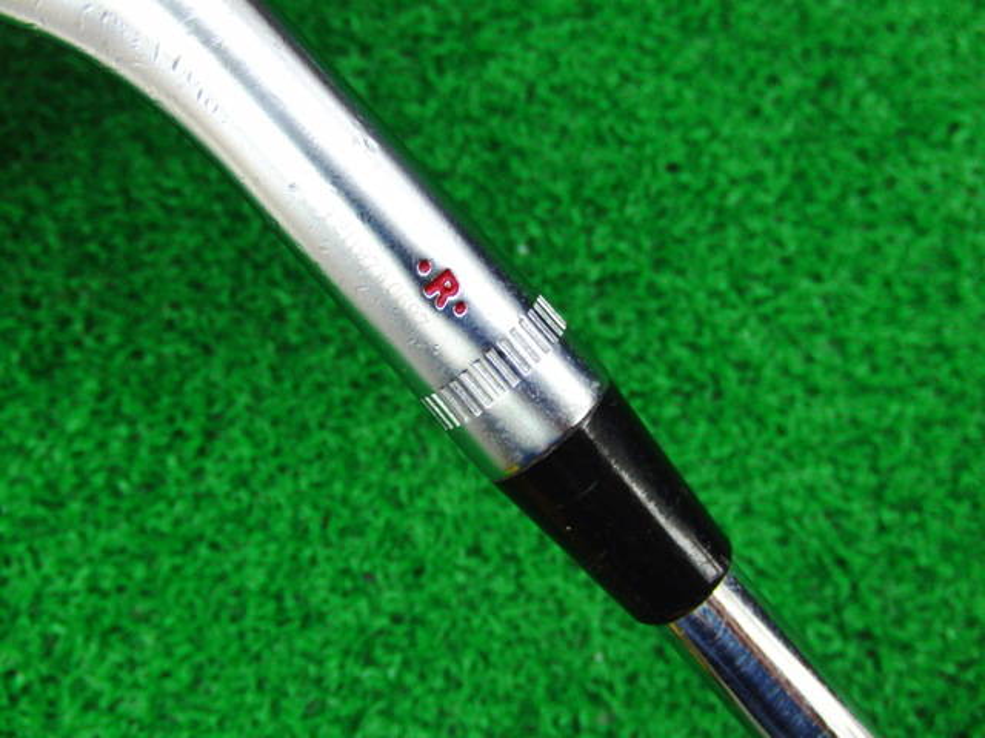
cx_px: 492
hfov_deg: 50.1
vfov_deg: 38.7
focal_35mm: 37
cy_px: 369
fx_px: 1053
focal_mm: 6.42
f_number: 3.6
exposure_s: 1/40
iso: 400
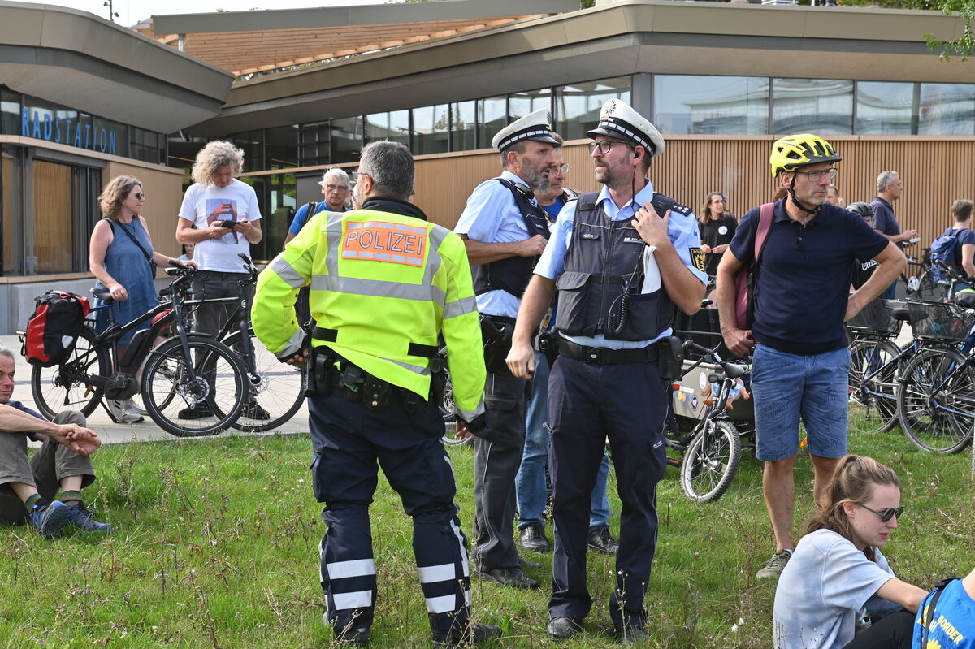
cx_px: 488
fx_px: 1678
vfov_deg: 21.9
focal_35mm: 62
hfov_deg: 32.4
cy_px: 324
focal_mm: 62
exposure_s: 1/160
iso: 400
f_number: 10
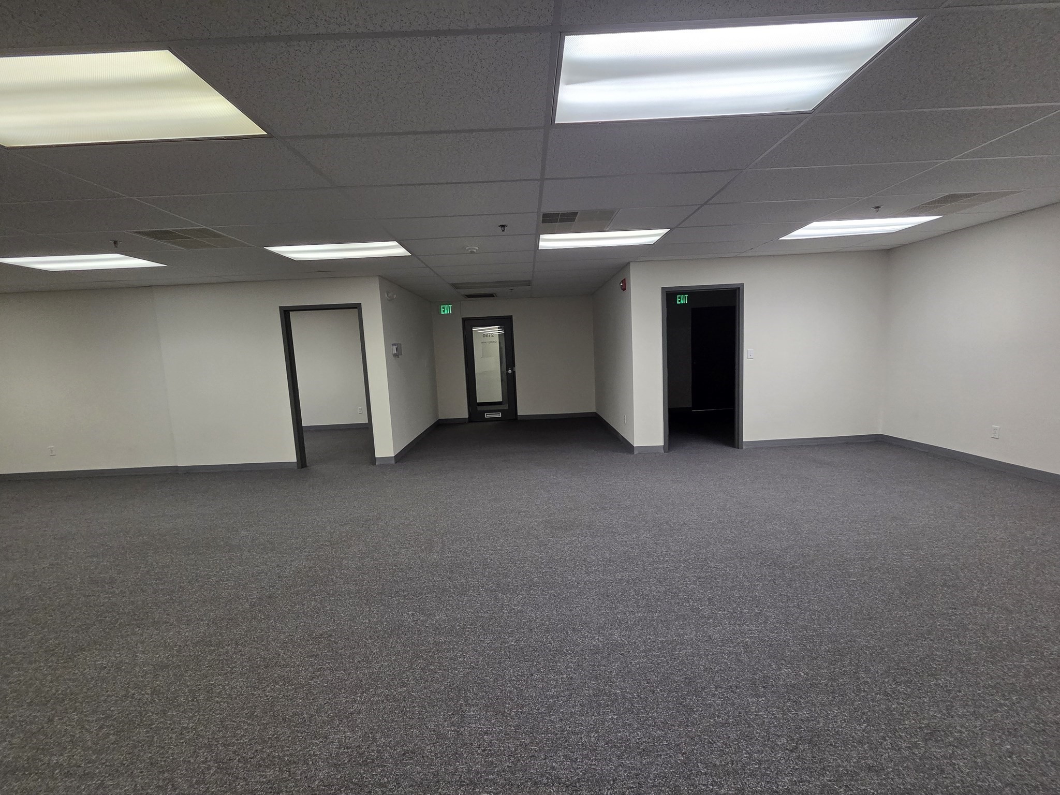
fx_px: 398
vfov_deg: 89.9
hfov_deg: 106.2
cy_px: 398
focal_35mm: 13
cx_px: 530
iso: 250
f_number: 2.2
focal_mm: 2.2
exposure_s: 1/120
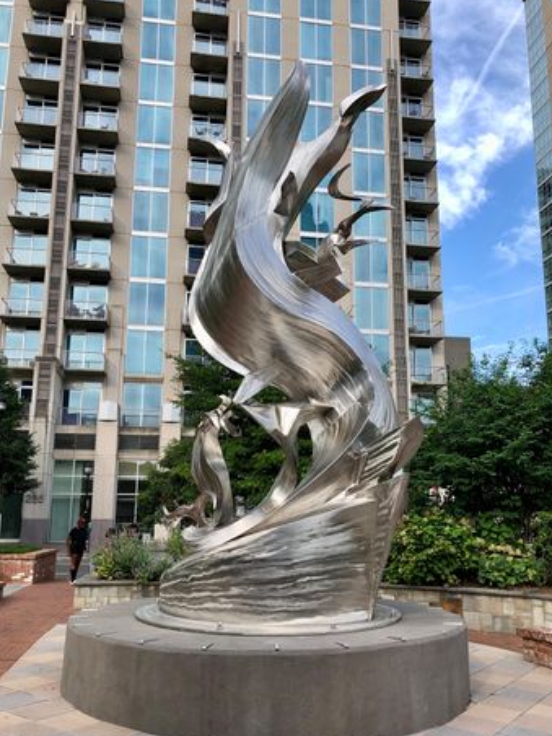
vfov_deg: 58.3
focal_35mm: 31
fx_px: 659
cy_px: 397
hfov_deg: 45.4
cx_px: 279
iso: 20
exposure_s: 1/623
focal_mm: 3.99
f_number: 1.8
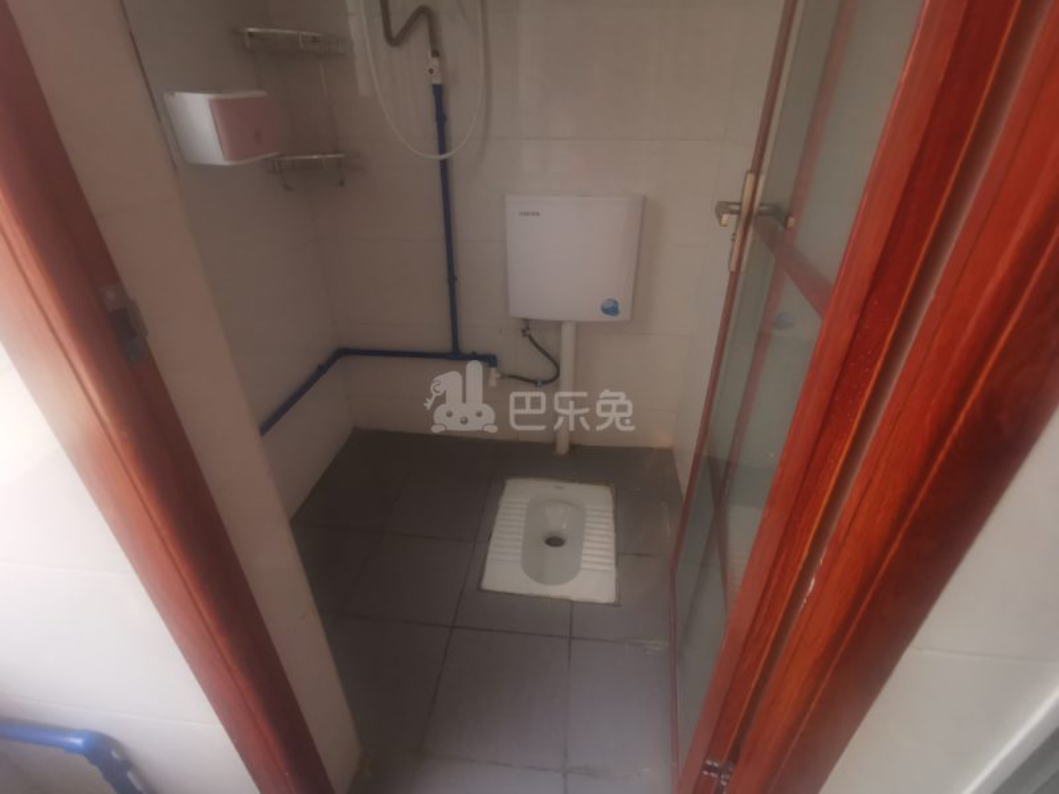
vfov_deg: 74.7
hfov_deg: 91.0
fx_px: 520
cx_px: 530
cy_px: 397
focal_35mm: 17
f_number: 2.2
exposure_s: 1/50
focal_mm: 2.26
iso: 100
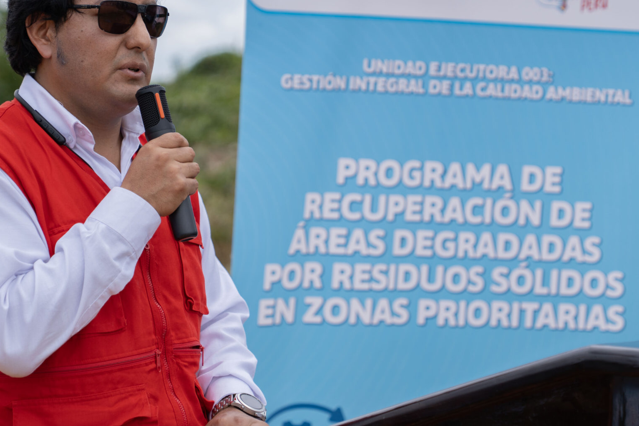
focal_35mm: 117
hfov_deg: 17.5
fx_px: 2076
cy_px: 168
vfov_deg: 11.7
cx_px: 285
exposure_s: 1/2000
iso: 100
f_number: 2.8
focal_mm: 70
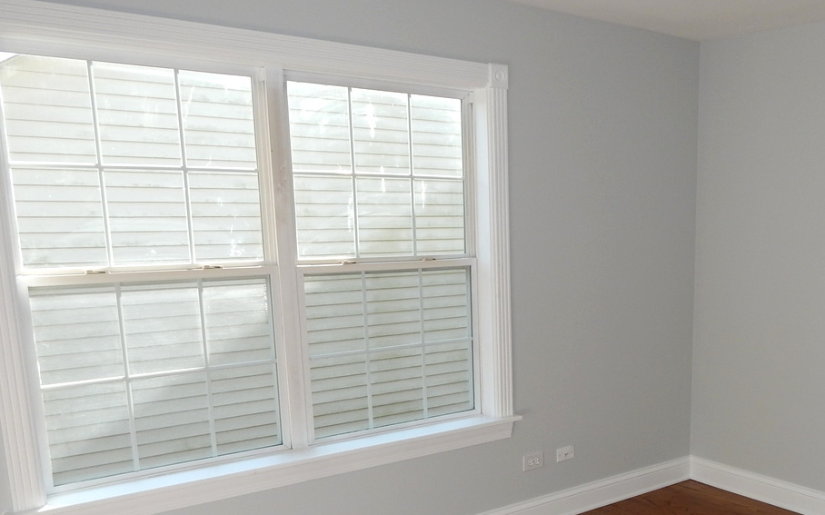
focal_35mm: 37
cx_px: 620
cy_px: 385
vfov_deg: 33.7
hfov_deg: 50.6
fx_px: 832
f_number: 3
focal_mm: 4
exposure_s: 1/200
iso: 125
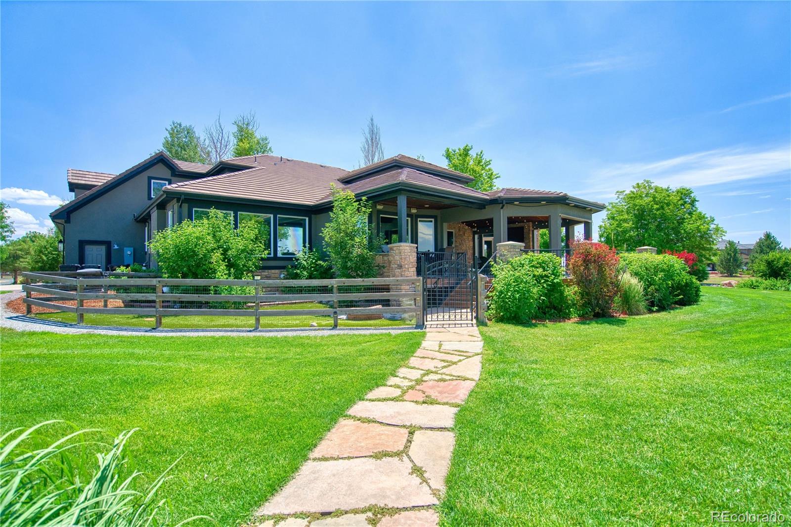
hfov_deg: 96.7
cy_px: 264
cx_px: 396
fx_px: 351
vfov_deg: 73.7
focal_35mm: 16
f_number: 4.5
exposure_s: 1/2000
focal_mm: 16
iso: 500
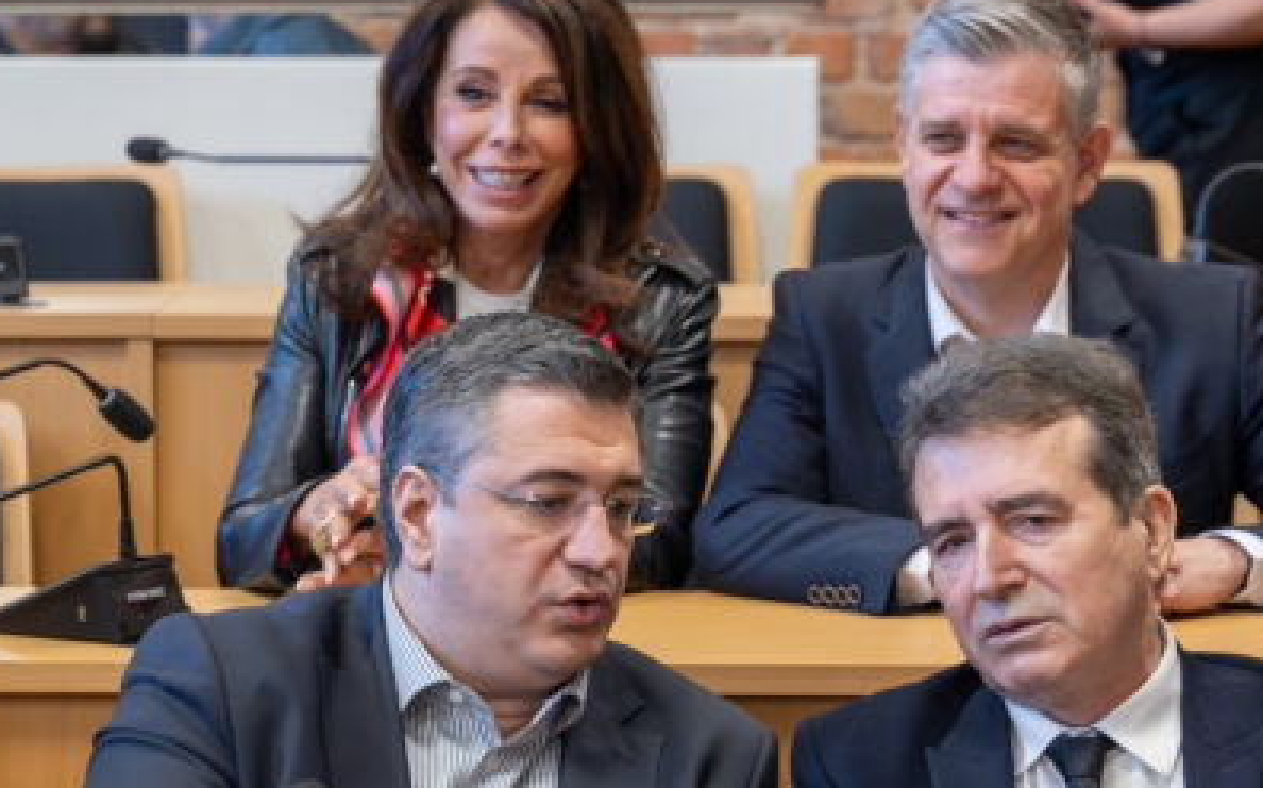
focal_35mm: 150
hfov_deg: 13.9
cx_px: 775
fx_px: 5160
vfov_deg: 8.7
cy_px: 560
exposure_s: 1/125
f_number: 2.8
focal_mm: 61.2
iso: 500
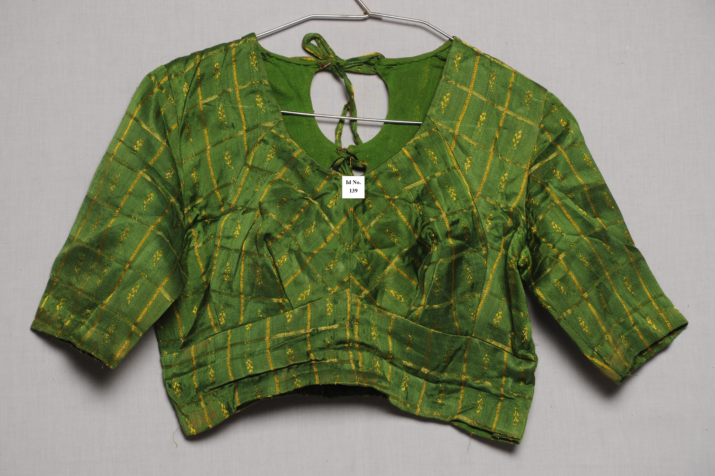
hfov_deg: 15.1
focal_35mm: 136
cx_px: 359
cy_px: 238
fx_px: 2701
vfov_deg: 10.1
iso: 400
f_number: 11
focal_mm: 90
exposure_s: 1/8
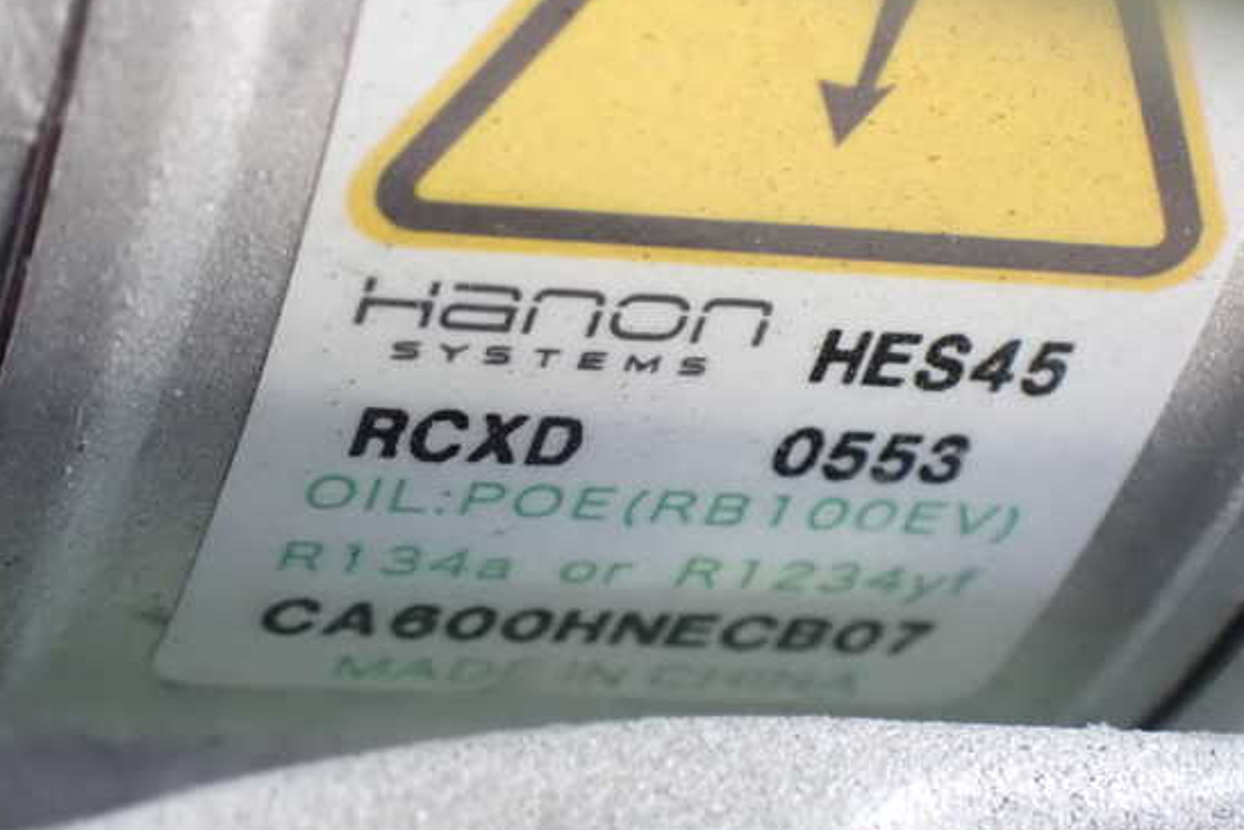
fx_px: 3940
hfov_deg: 17.9
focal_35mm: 114
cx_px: 587
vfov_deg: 12.0
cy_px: 409
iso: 1600
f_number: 4.9
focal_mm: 18
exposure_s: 1/50
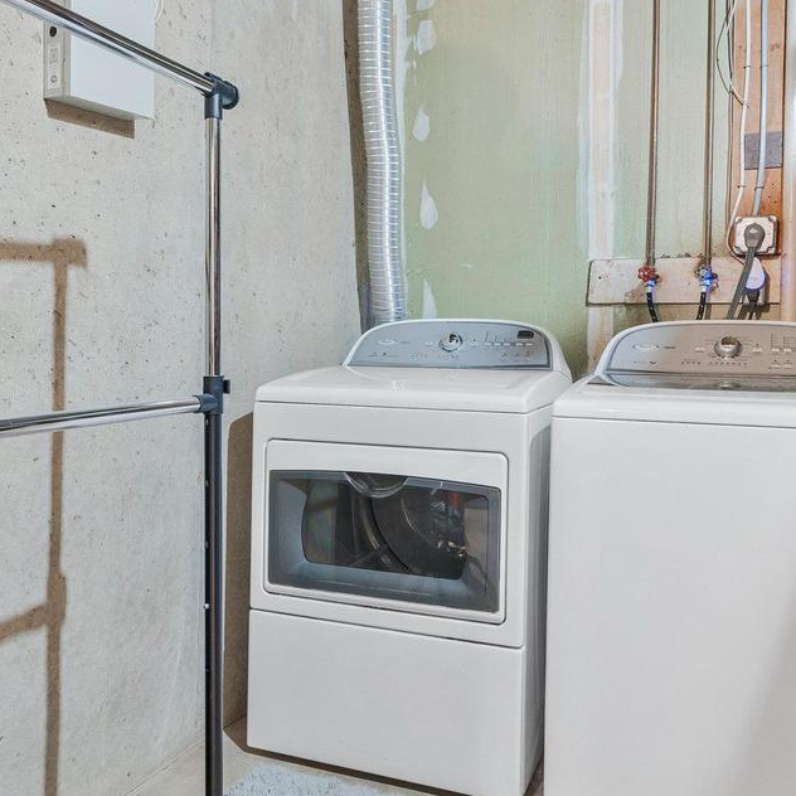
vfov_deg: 52.4
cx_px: 378
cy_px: 351
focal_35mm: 31
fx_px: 806
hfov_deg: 52.5
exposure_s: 1/1.67
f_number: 7.1
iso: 1250
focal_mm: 16
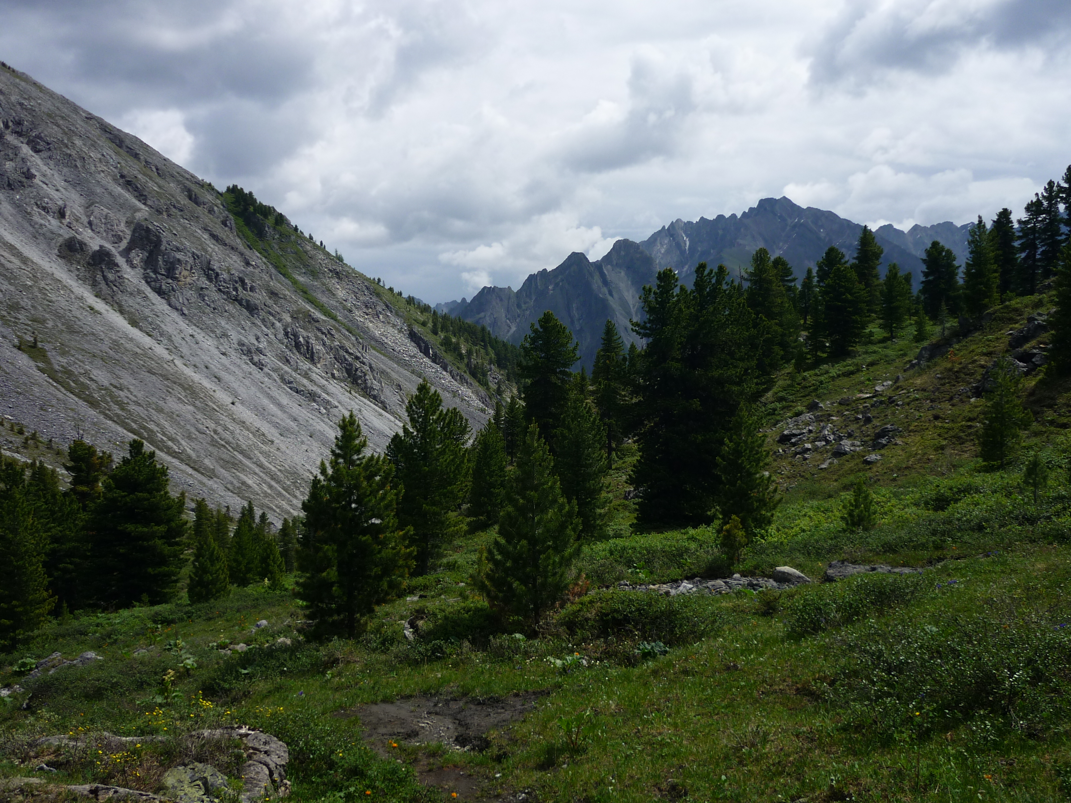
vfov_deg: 42.9
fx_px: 1021
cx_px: 536
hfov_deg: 55.4
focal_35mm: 33
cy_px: 402
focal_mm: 5.5
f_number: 8
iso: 80
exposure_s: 1/250
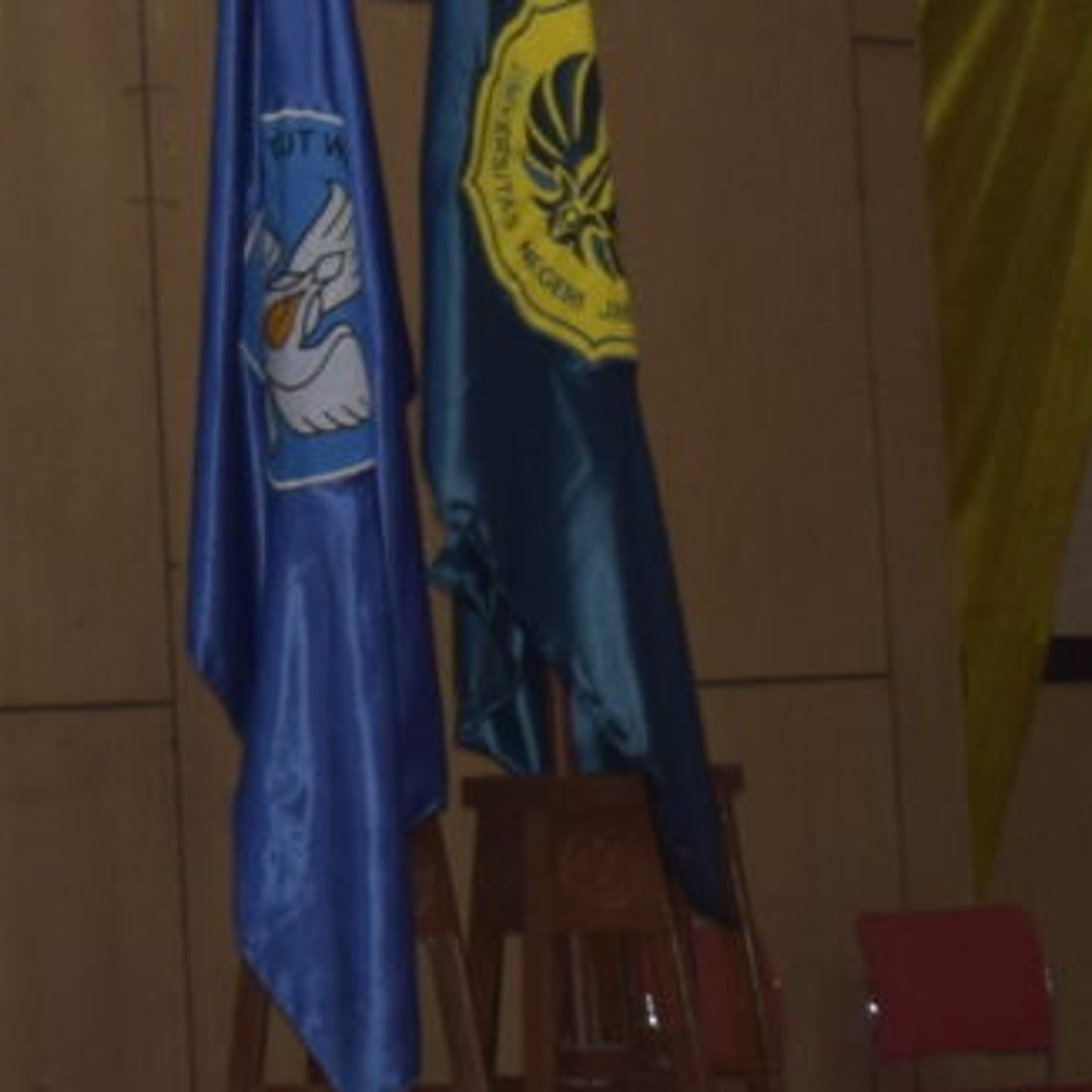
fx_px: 7138
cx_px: -1658
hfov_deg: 8.0
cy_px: -571
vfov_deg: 8.5
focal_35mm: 200
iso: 400
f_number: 3.5
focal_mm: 20
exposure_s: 1/60
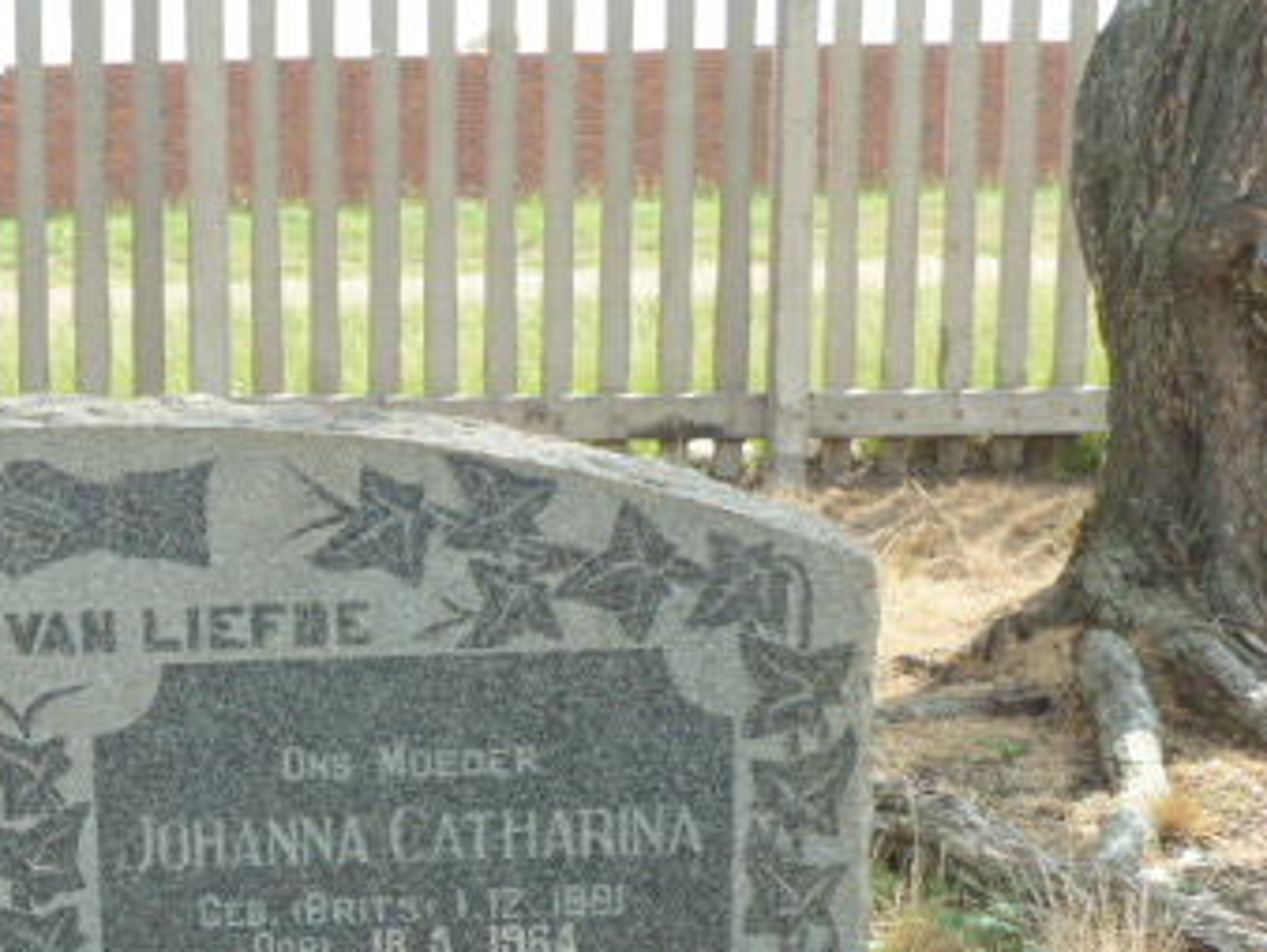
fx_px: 2564
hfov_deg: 27.0
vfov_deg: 20.7
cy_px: 828
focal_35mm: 70
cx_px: 184
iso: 80
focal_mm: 6.1
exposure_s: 1/100
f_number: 3.6
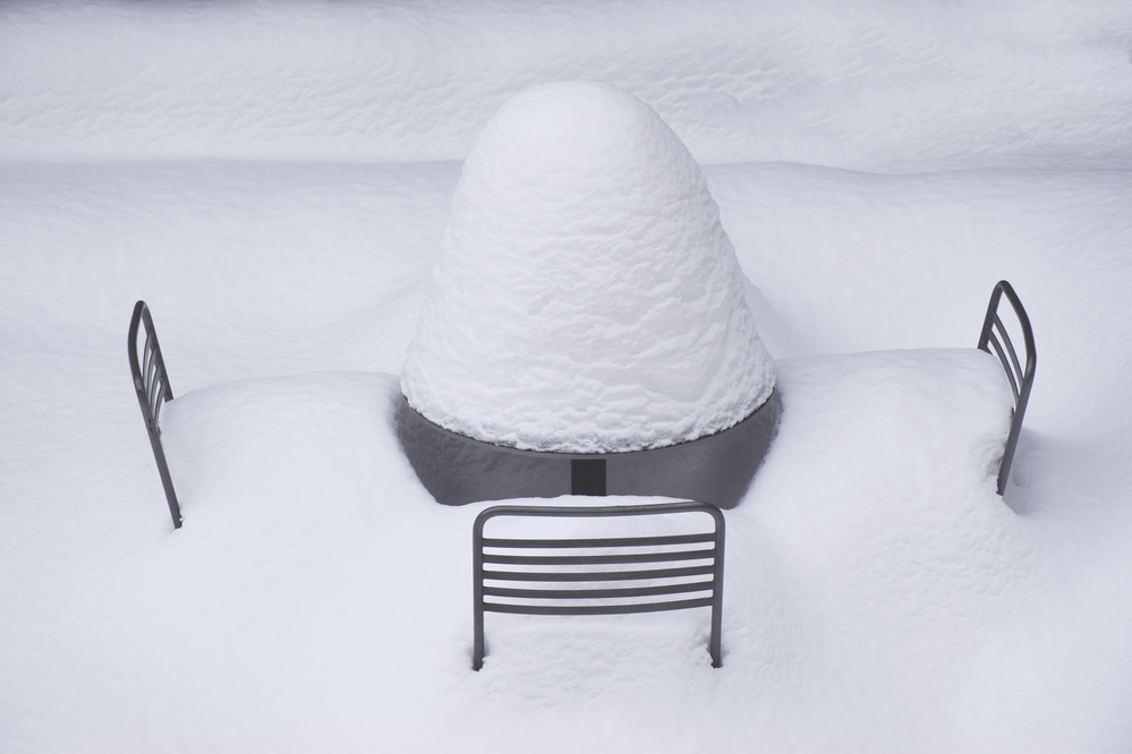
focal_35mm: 150
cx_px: 566
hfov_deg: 13.7
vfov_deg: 9.1
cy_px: 377
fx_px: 4716
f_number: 9
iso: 200
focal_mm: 100
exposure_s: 1/320
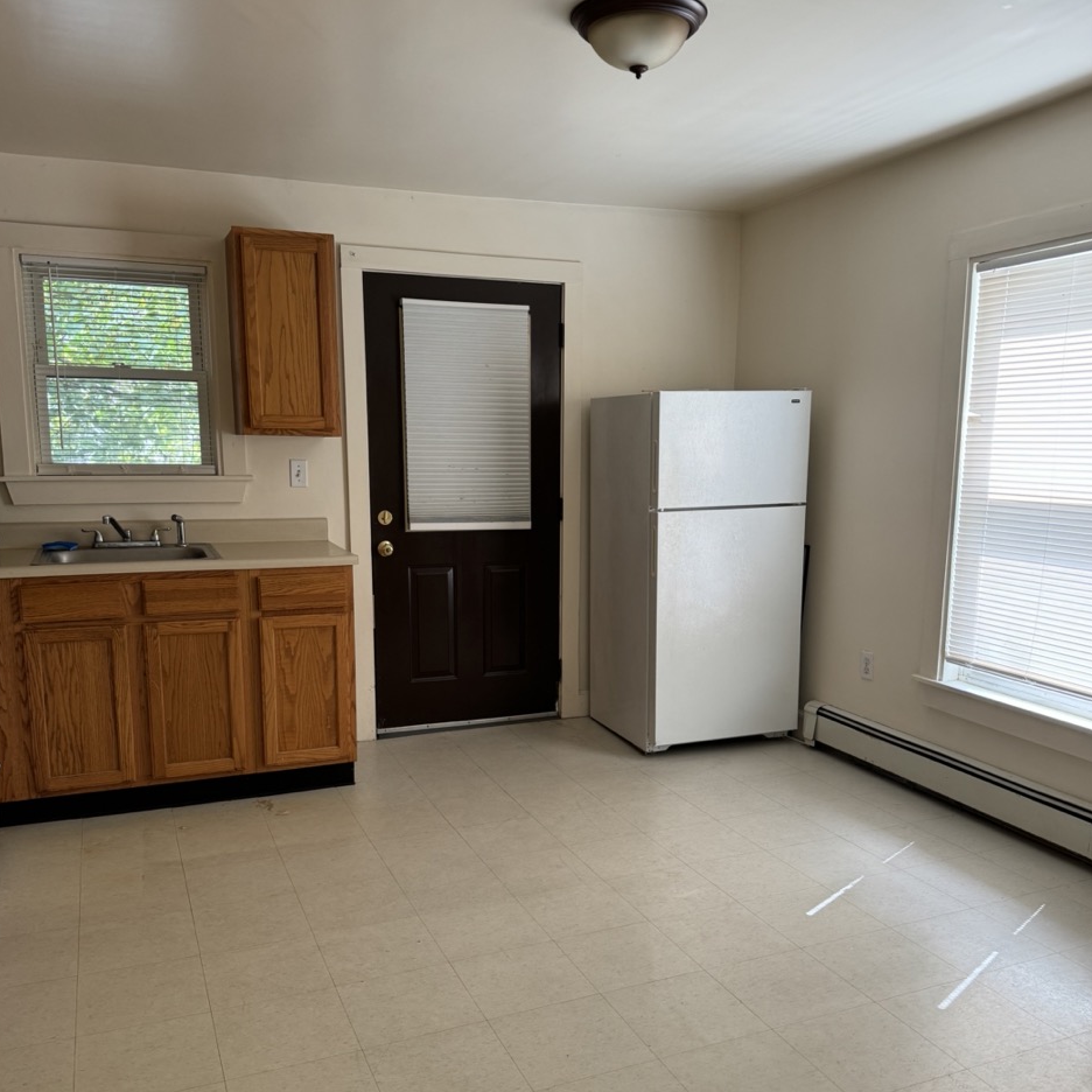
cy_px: 625
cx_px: 538
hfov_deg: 55.6
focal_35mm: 29
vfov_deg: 55.4
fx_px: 1035
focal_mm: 6.76
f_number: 1.78
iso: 160
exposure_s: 1/121
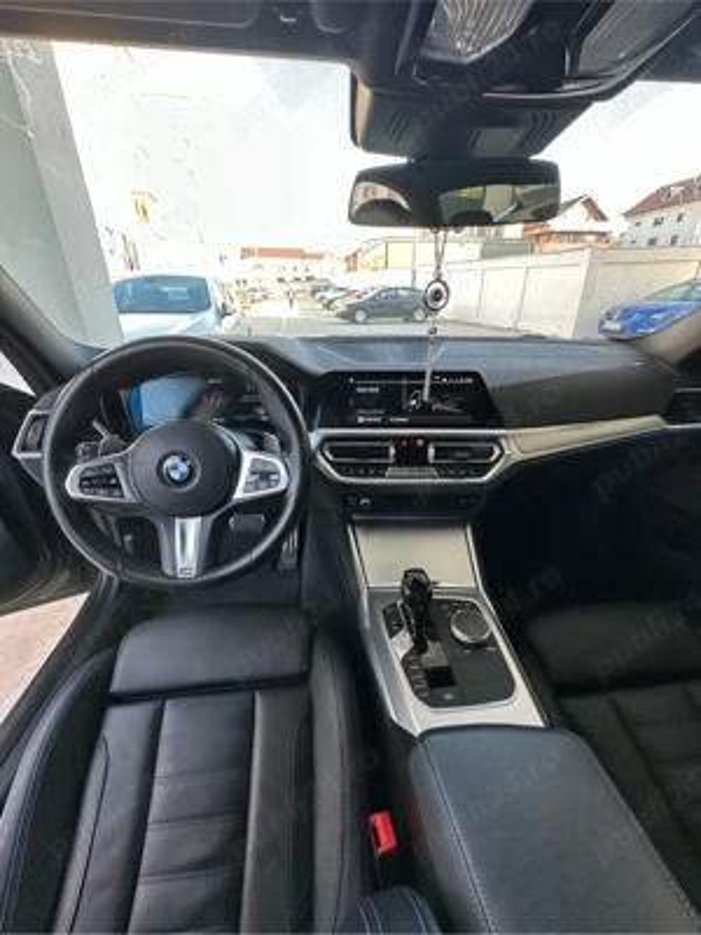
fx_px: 378
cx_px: 350
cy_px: 468
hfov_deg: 85.7
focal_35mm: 14
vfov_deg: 102.1
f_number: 2.2
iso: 125
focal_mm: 2.22
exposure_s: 1/99
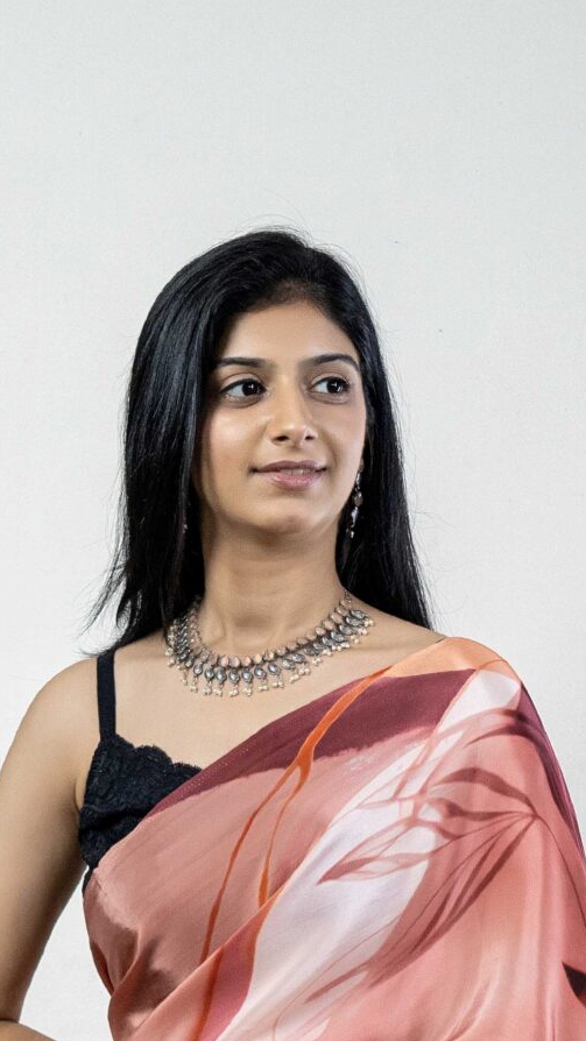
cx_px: 301
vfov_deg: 15.4
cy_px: 1418
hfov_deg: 9.2
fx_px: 3646
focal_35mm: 132
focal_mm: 44
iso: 1250
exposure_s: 1/160
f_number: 5.6
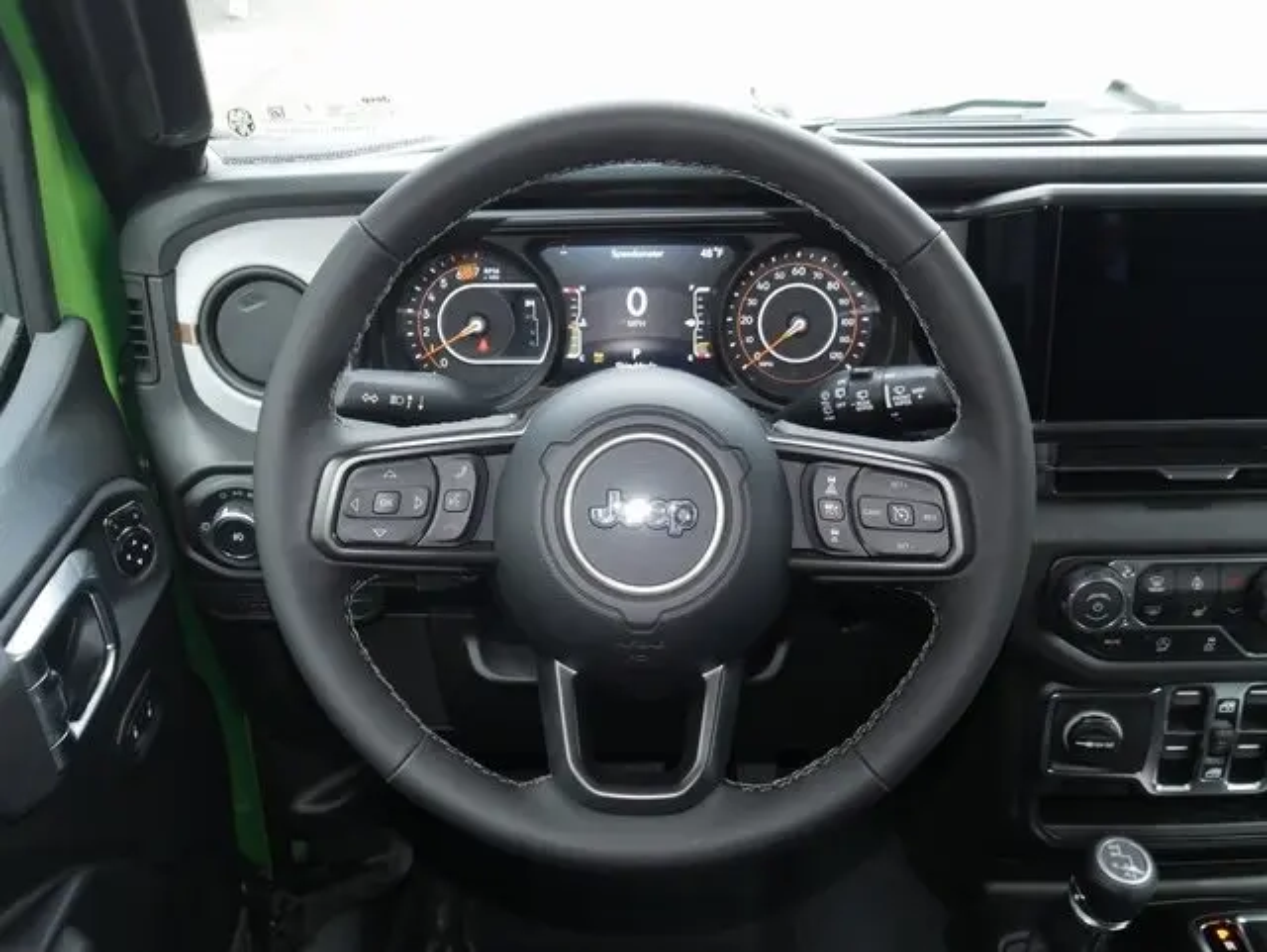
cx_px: 634
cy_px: 476
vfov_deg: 39.7
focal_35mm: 36
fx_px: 1319
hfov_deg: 51.3
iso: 640
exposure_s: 1/60
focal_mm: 18
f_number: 5
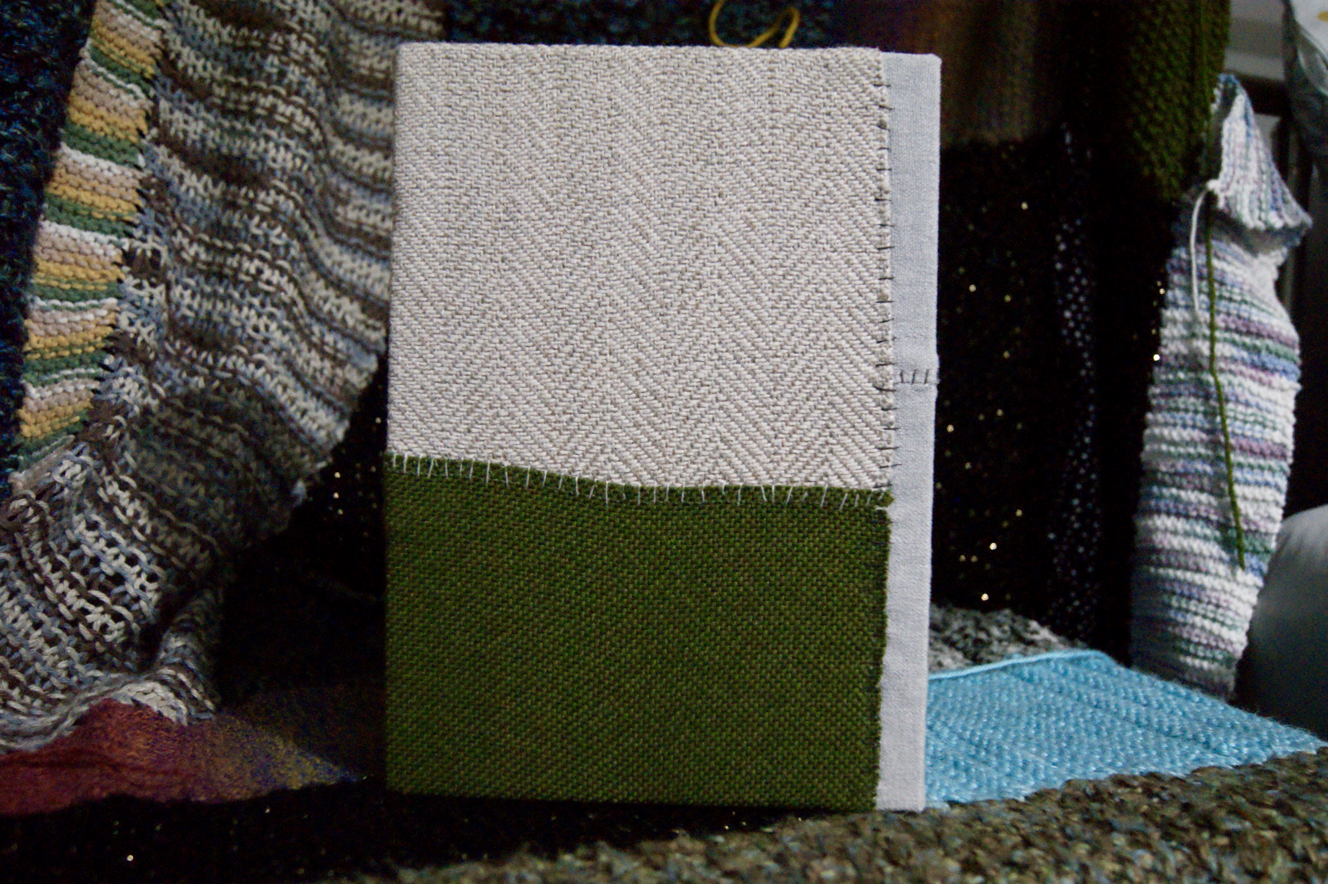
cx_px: 664
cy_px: 442
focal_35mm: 30
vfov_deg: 43.6
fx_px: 1106
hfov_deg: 62.0
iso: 1600
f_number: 4
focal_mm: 20
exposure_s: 1/20
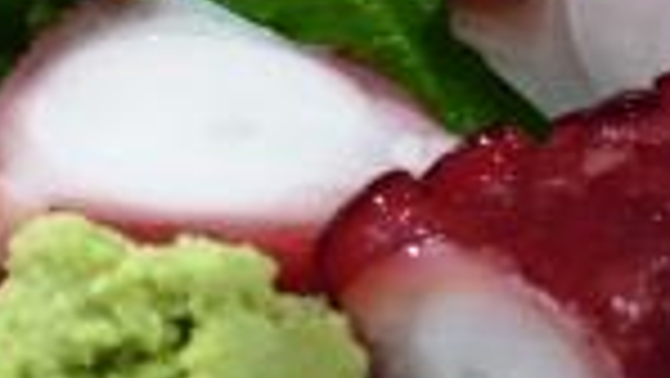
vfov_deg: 9.9
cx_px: 85
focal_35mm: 121
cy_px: -32
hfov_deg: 17.5
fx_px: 2151
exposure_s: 1/8
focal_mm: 6.1
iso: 200
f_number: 2.8
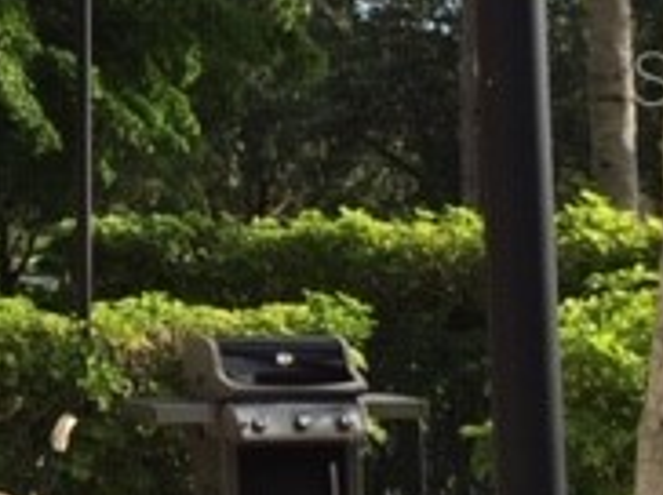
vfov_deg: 14.4
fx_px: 1951
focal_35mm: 102
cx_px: -189
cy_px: 76
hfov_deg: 18.1
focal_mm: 4.15
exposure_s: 1/1276
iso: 32
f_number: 2.2
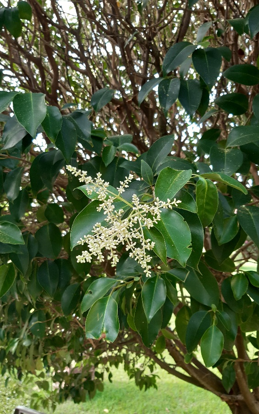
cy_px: 208
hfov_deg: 44.5
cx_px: 136
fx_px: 316
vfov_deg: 66.5
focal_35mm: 28
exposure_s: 1/50
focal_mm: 3.92
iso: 40
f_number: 1.7
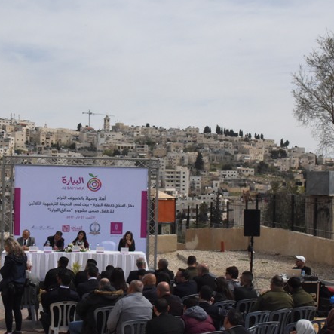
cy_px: 199
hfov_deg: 30.7
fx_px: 600
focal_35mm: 55
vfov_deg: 31.0
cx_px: 100
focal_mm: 28
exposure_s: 1/2500
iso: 5000
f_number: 22
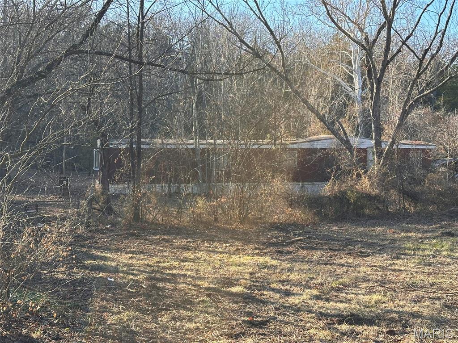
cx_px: 229
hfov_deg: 39.7
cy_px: 172
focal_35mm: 48
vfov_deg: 30.3
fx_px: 635
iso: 64
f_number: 1.78
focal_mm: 6.86
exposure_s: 1/564
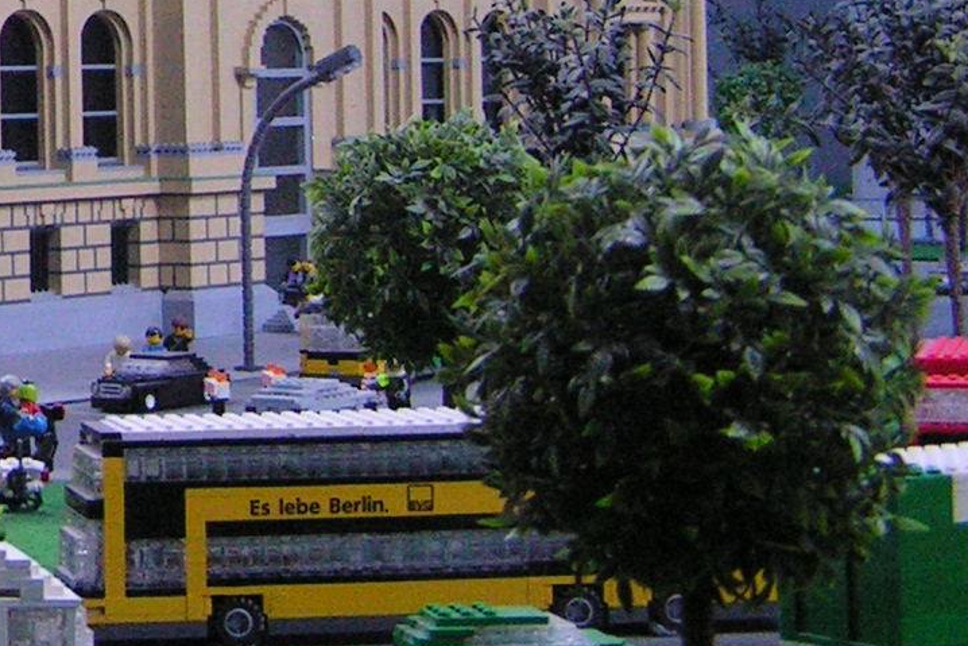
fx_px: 3362
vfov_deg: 10.7
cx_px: -359
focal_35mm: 125
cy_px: -262
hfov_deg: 15.4
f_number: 2.8
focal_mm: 6.3
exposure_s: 1/8
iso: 200
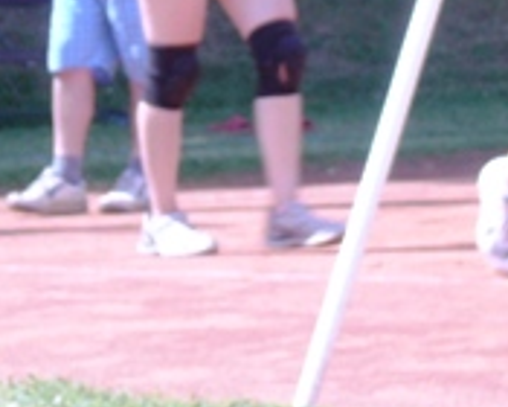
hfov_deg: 5.2
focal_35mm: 373
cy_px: -240
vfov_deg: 4.1
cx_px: 340
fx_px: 5608
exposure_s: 1/100
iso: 50
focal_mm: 16.6
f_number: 4.8
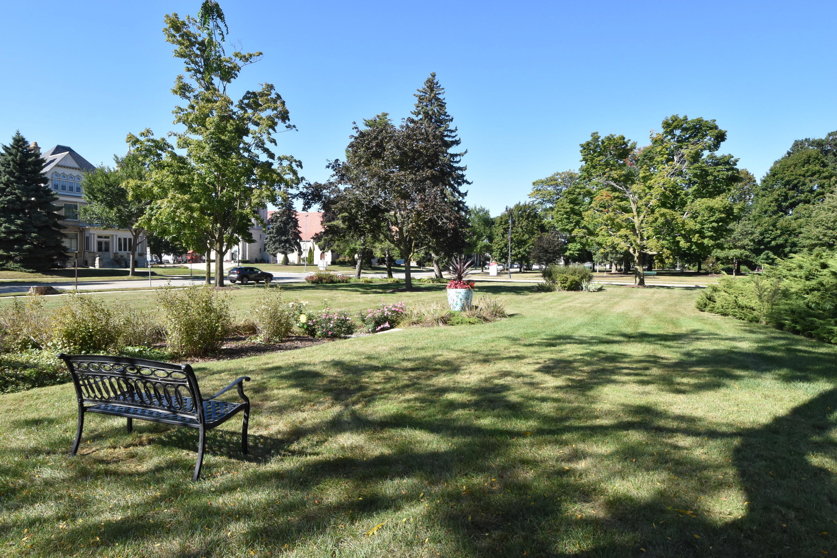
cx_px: 418
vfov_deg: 63.2
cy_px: 279
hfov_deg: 85.4
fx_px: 453
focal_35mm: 20
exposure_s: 1/500
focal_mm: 13
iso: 800
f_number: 11
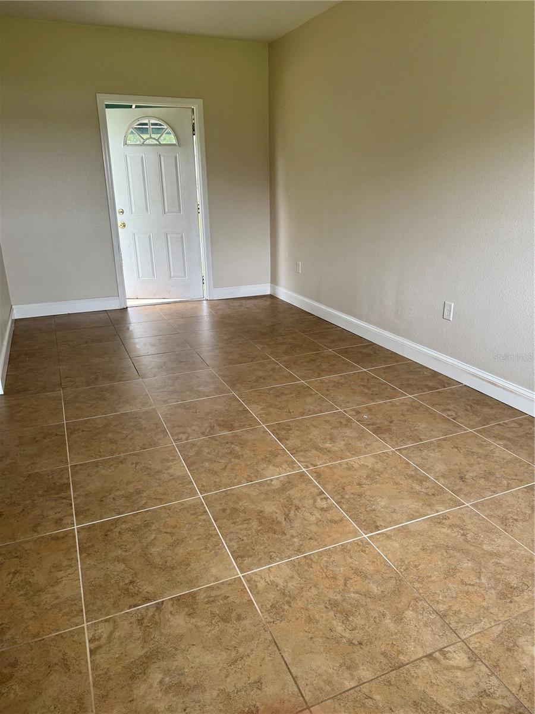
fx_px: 495
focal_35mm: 24
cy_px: 357
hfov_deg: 56.8
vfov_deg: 71.6
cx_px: 268
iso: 100
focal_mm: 6.76
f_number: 1.78
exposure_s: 1/120
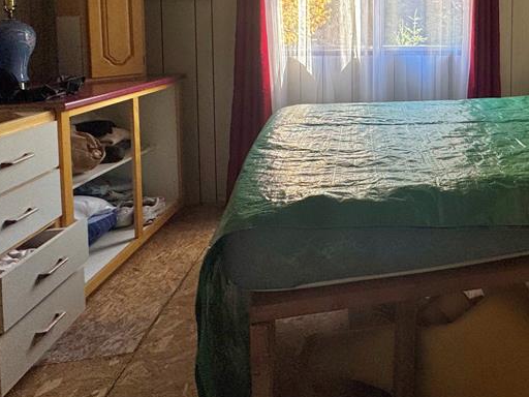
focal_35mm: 28
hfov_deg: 57.1
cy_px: 49
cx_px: 447
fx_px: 428
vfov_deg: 45.6
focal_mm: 2.22
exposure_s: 1/99
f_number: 2.2
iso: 100
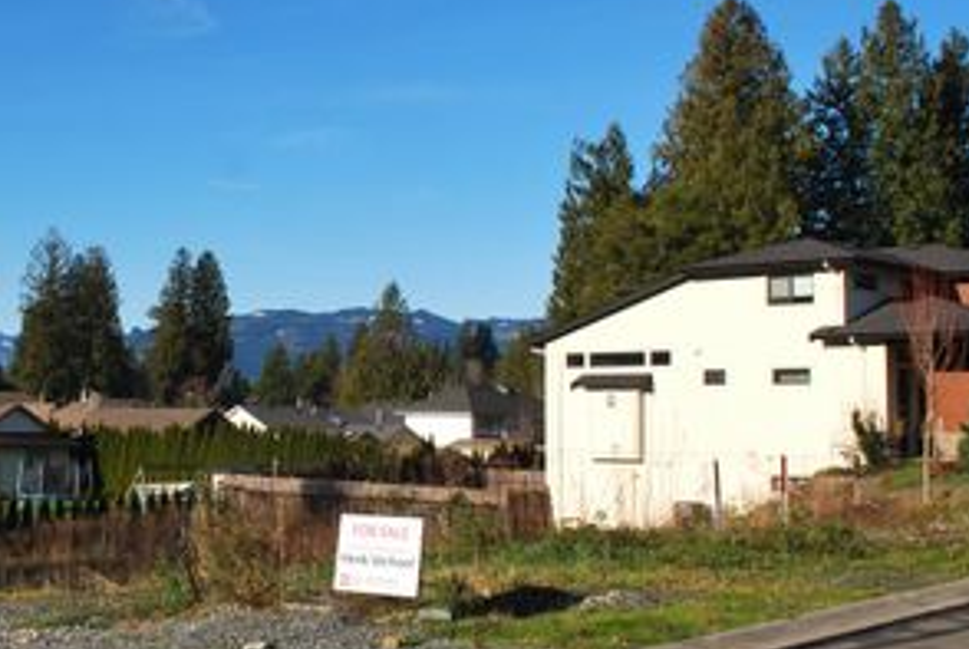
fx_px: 1375
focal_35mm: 51
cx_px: 241
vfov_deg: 26.6
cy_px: 288
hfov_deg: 37.8
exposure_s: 1/320
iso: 100
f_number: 9
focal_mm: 20
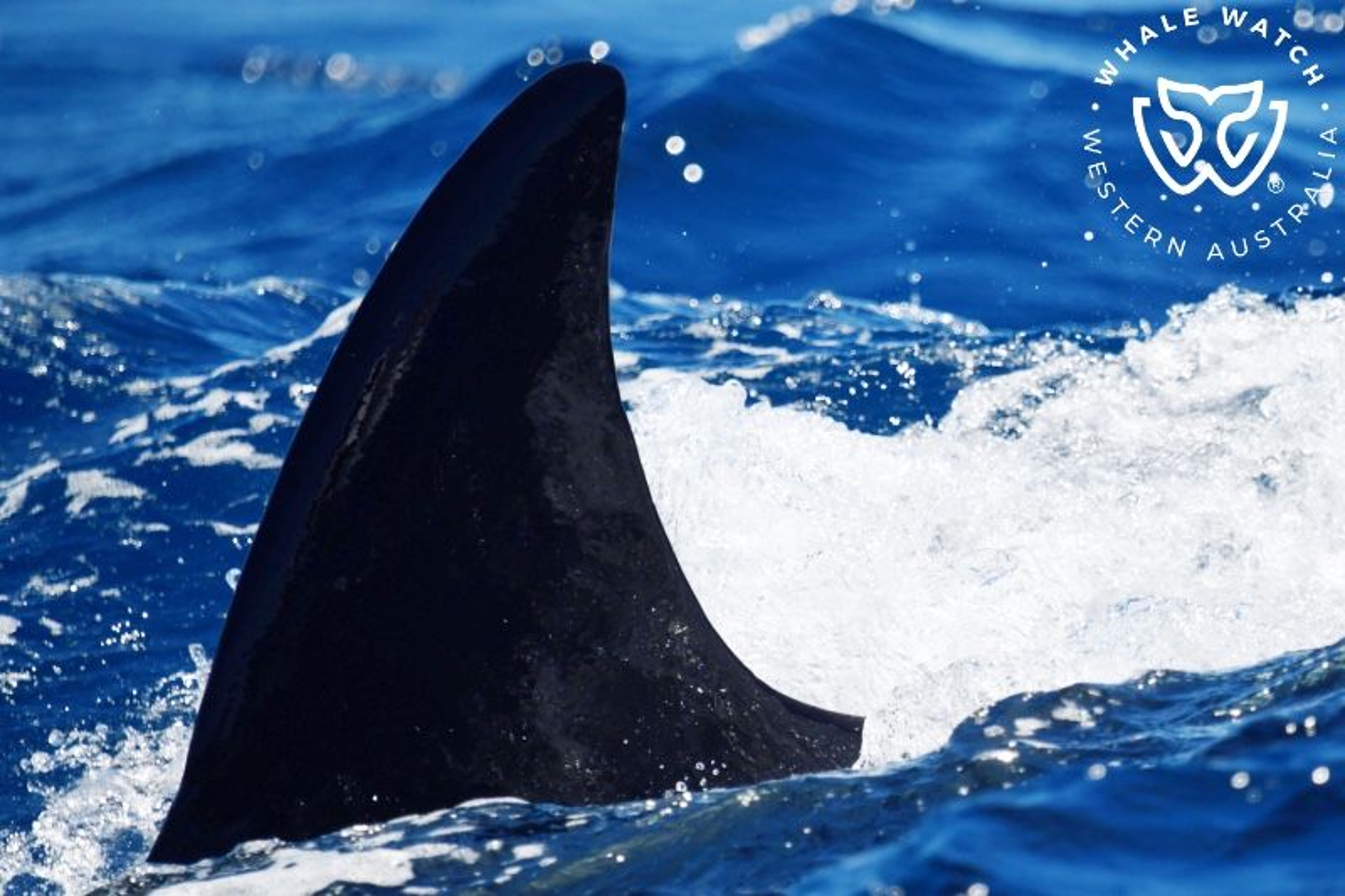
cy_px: 448
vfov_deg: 2.3
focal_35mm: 600
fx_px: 22411
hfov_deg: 3.4
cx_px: 672
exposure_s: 1/8000
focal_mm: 600
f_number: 6.3
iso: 500
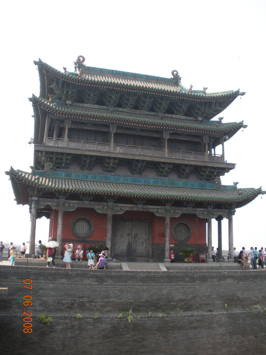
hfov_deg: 39.7
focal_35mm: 36
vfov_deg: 51.4
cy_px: 178
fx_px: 369
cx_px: 133
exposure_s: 1/310
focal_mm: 6.3
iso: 64
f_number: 3.5
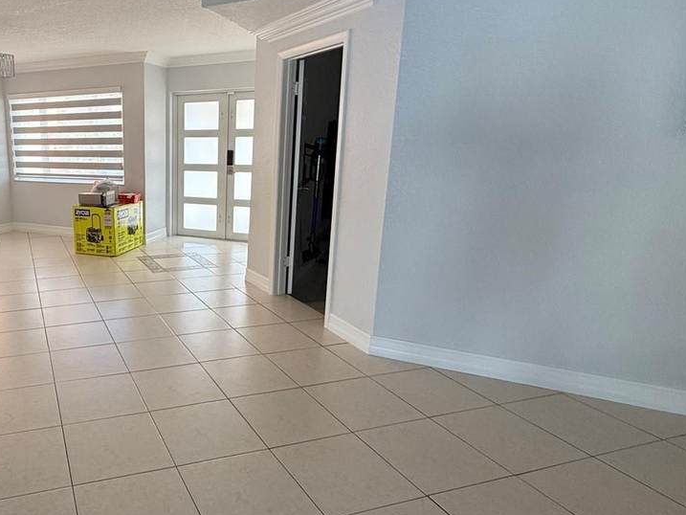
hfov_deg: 64.3
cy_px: 250
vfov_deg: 54.9
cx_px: 155
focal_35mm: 25
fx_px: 496
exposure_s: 1/120
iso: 100
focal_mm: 2.22
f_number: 2.2
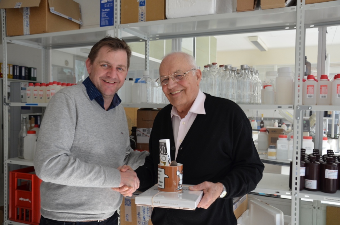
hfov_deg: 57.3
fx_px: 311
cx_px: 170
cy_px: 112
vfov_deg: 39.8
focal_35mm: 33
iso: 400
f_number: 5
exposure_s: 1/100
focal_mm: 22
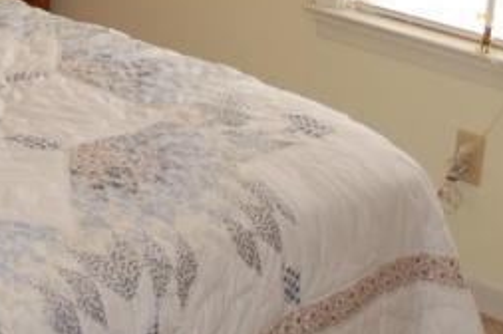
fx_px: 1912
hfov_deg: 14.6
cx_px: -47
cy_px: -215
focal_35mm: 137
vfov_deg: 9.6
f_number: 3.8
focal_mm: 20
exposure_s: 1/160
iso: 400
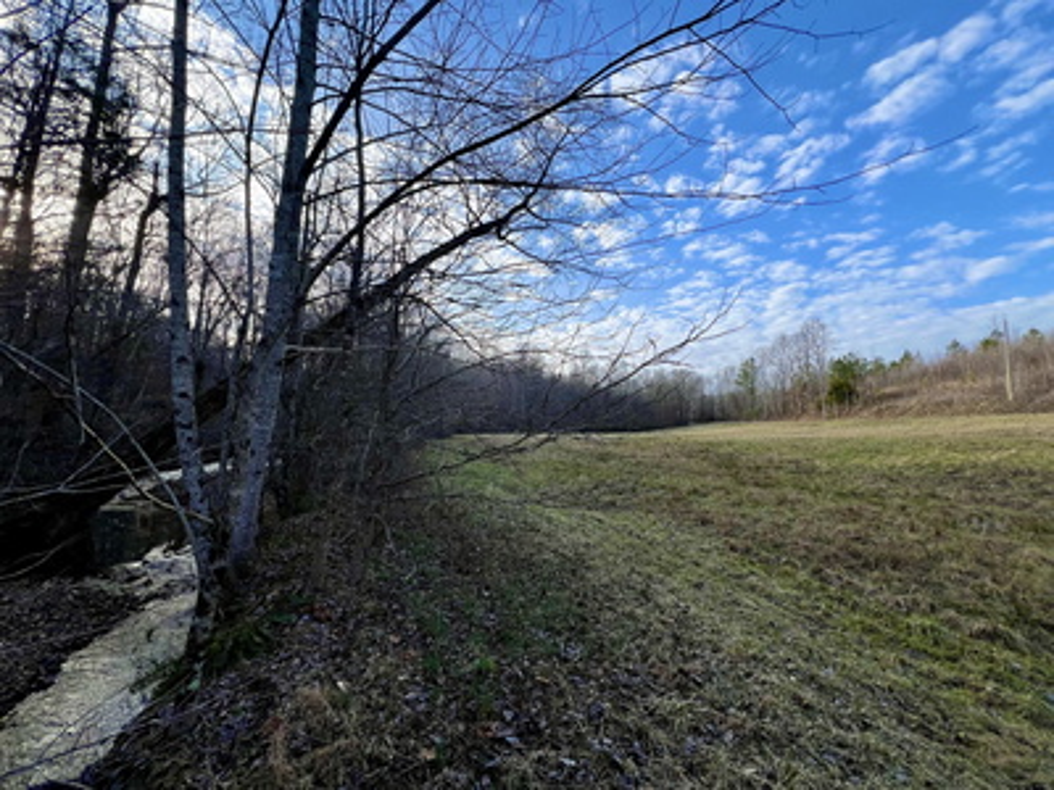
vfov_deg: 89.9
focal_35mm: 13
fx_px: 396
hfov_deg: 106.2
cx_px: 527
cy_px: 395
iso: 32
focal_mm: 1.57
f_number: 1.8
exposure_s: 1/737
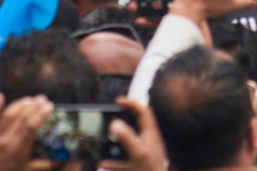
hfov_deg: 2.8
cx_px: 229
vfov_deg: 1.9
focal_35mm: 727
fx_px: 5186
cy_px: -203
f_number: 4.5
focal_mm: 105
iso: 500
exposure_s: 1/125
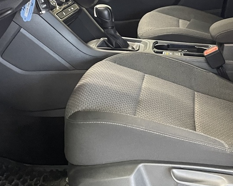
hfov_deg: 27.3
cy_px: 51
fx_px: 476
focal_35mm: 69
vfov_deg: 22.0
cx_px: 158
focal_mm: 4.2
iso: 400
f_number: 1.6
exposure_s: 1/32
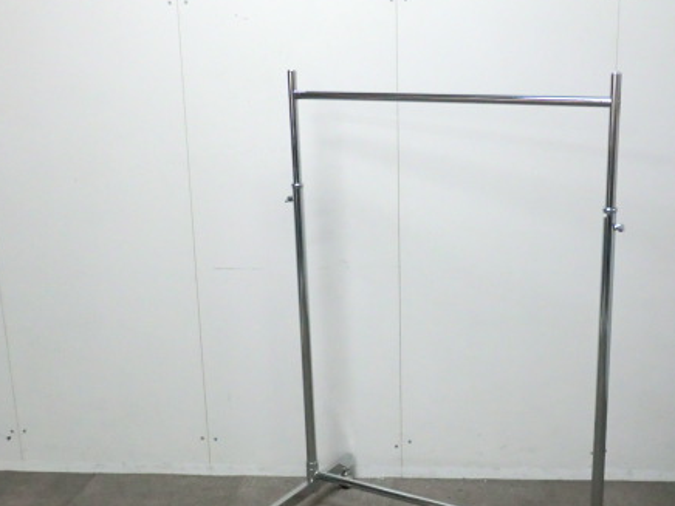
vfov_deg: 30.8
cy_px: 286
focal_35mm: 47
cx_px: 451
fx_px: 916
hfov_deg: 39.9
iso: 500
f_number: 3.5
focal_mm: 5.8
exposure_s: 1/60
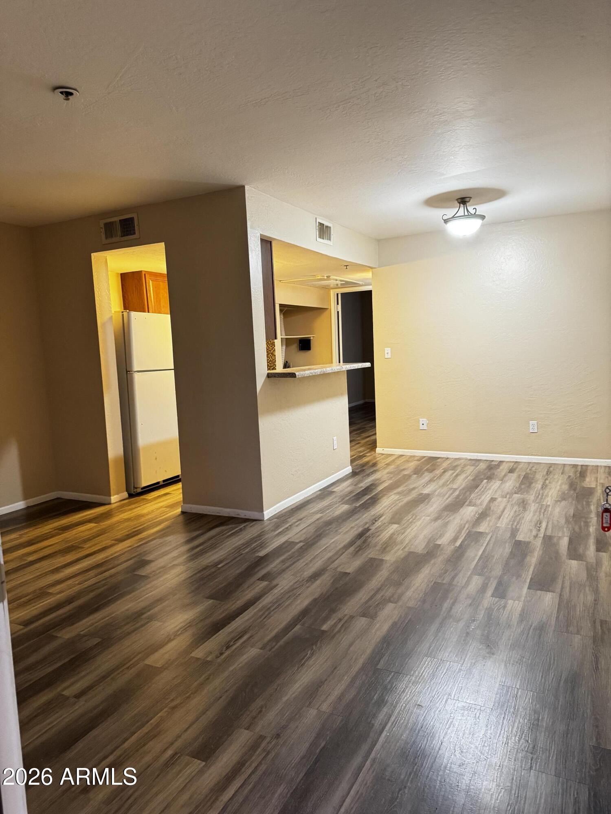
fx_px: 565
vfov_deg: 71.6
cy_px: 407
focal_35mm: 24
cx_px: 306
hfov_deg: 56.8
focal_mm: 6.76
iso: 500
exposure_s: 1/60
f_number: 1.78
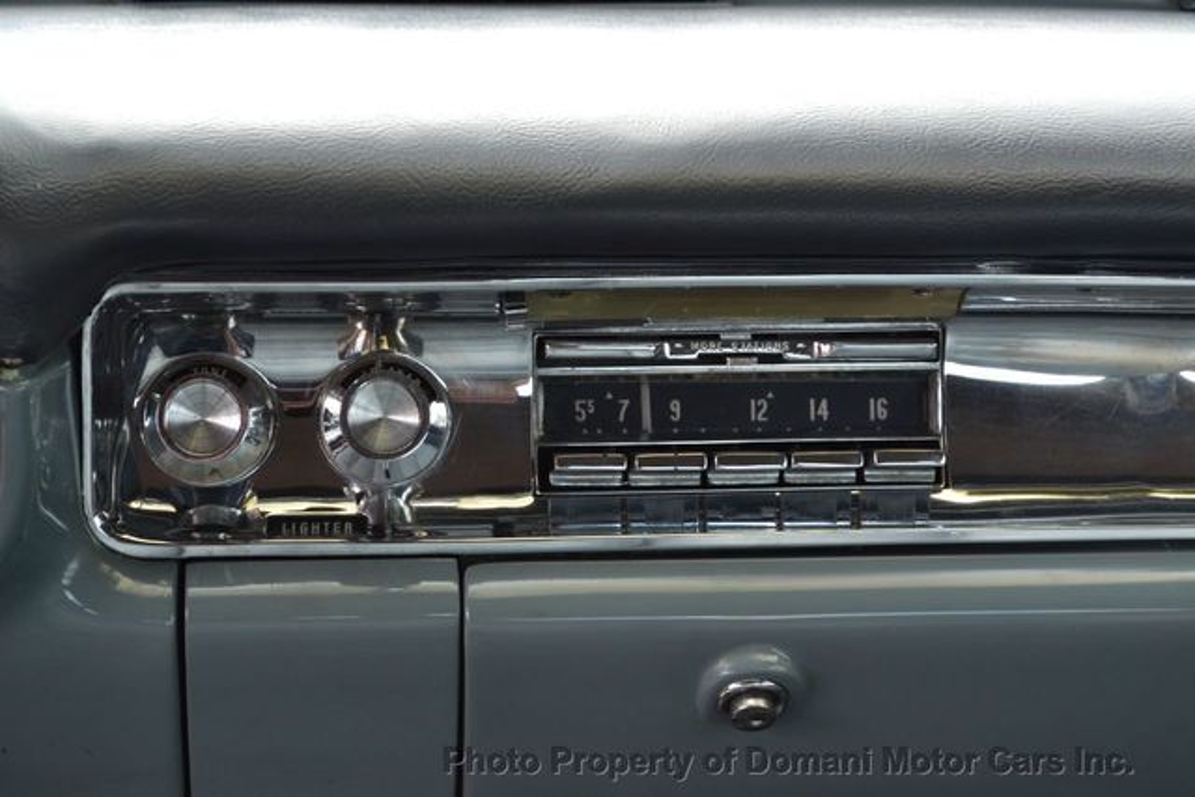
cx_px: 598
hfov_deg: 24.6
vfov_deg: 16.6
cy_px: 398
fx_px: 2739
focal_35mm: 82
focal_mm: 55
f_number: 9
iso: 400
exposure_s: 1/100
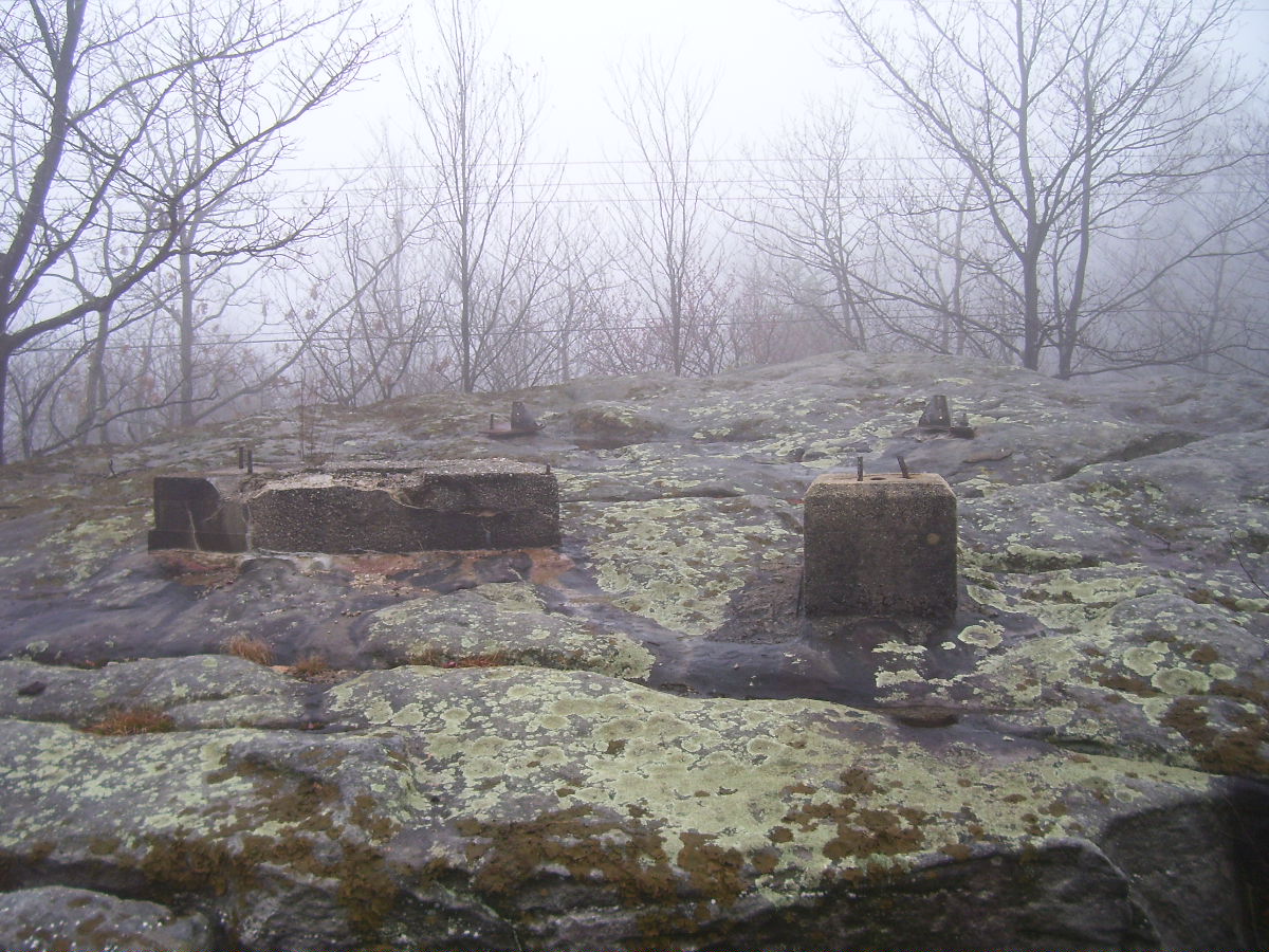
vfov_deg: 41.8
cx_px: 634
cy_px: 476
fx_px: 1246
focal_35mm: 34
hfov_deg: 54.0
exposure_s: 1/60
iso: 80
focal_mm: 5.6
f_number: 2.7
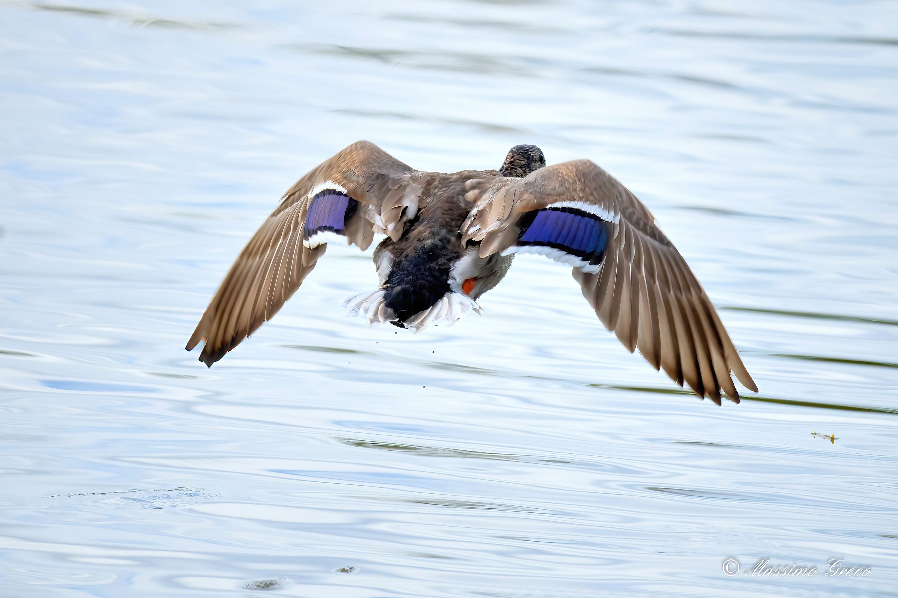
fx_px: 29931
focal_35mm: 1200
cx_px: 449
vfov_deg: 1.1
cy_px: 299
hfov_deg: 1.7
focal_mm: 800
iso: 1600
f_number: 8
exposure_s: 1/1600
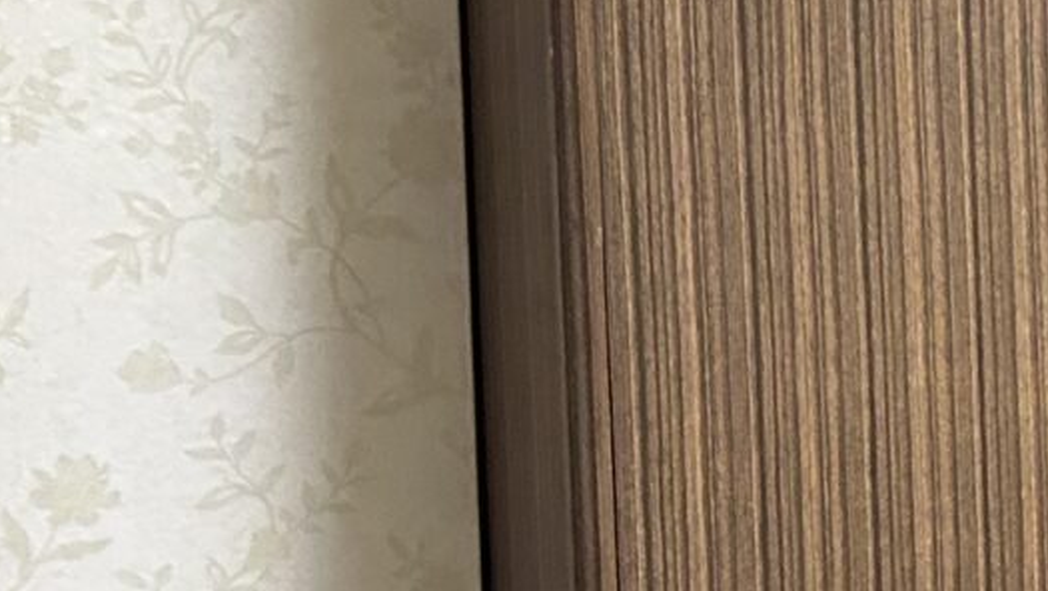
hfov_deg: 12.6
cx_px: 2389
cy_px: 244
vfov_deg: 8.8
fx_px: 3837
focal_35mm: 138
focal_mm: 5.7
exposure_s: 1/60
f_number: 1.5
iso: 200
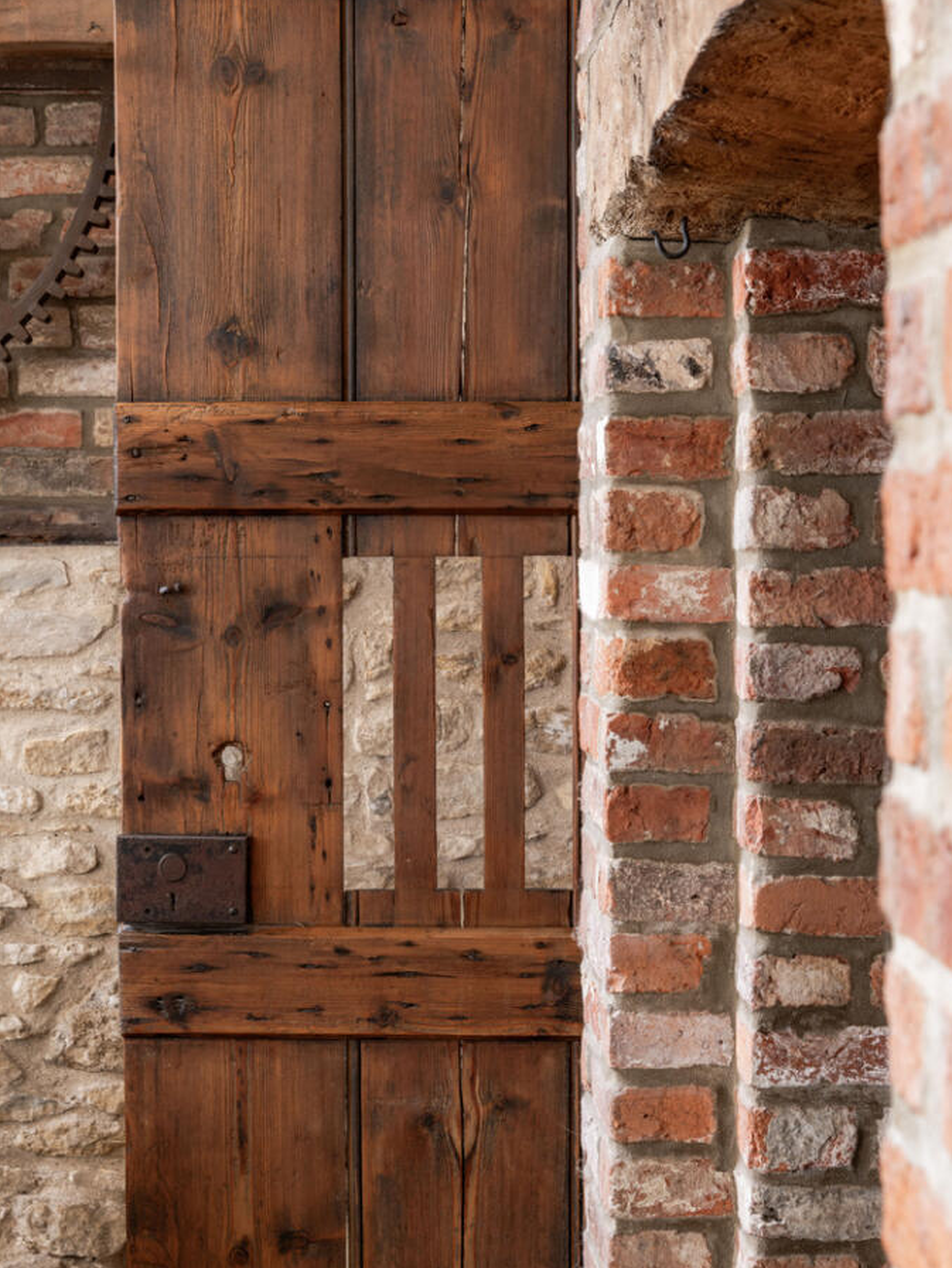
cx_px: 481
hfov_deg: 21.6
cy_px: 582
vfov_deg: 28.5
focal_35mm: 68
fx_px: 2493
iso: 200
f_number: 10
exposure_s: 1.3
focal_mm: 62
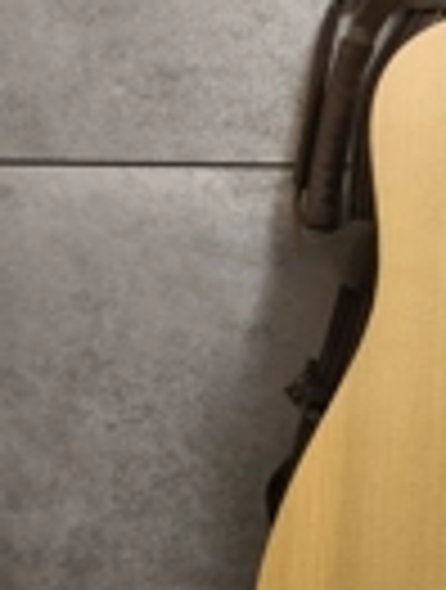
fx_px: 1197
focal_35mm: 70
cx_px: 617
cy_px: 117
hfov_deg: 19.1
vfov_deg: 27.2
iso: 500
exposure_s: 1/33.3
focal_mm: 6.57
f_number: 1.6
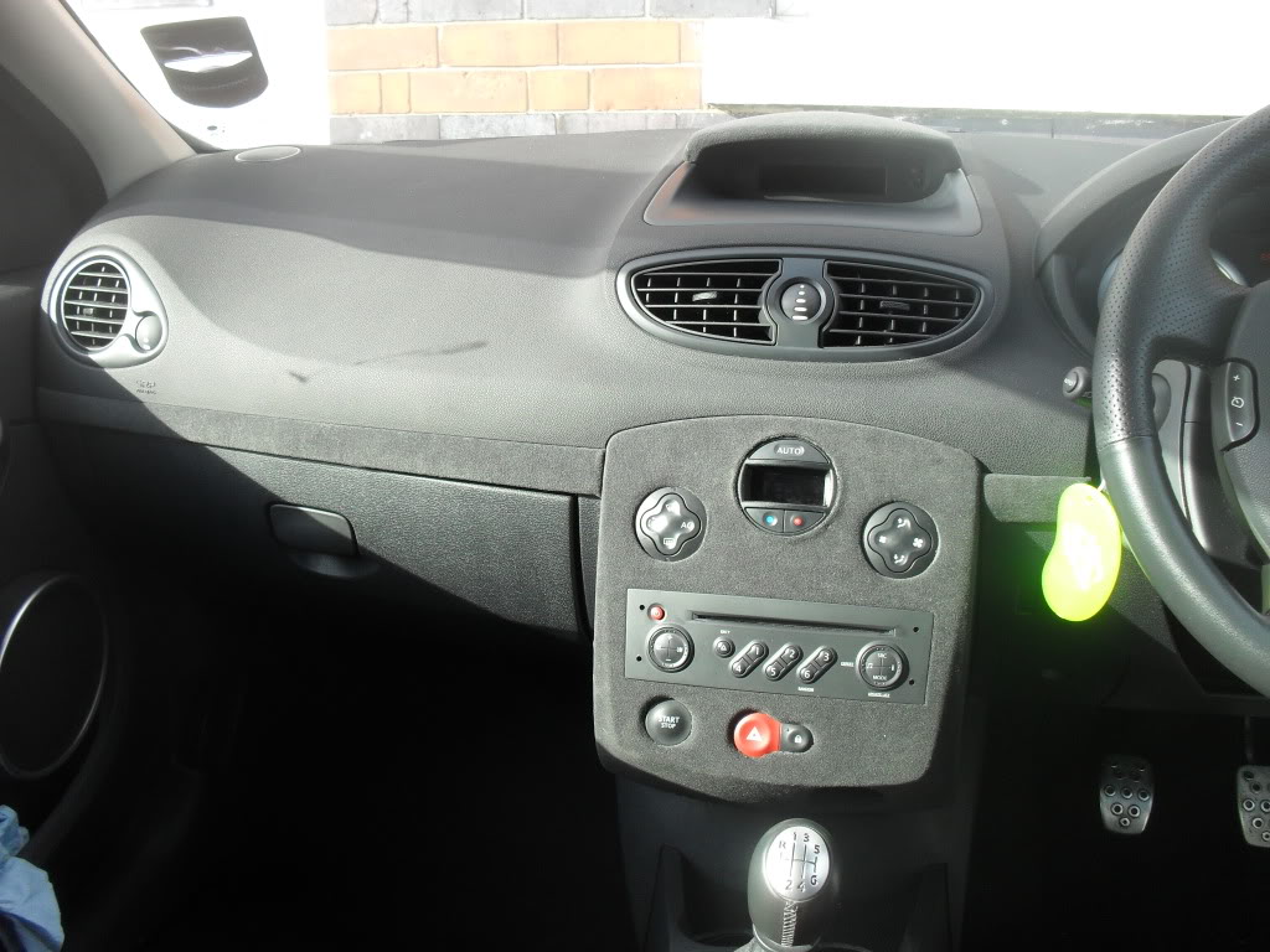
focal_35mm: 35
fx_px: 1284
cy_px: 476
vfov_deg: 40.7
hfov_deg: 52.6
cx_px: 635
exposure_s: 1/125
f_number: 3.2
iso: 100
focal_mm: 6.3
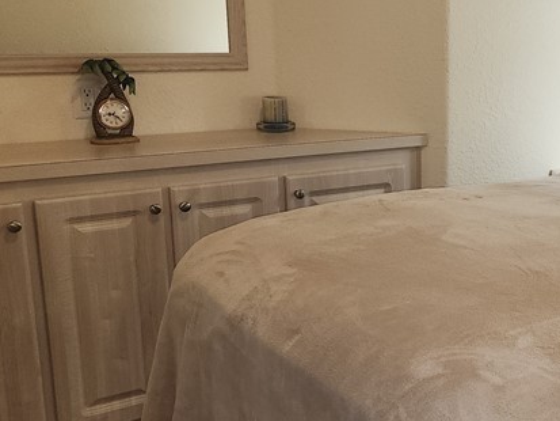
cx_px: 618
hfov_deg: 30.2
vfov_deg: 25.7
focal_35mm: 57
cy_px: 227
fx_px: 922
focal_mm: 5.4
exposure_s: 1/60
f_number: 1.8
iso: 100
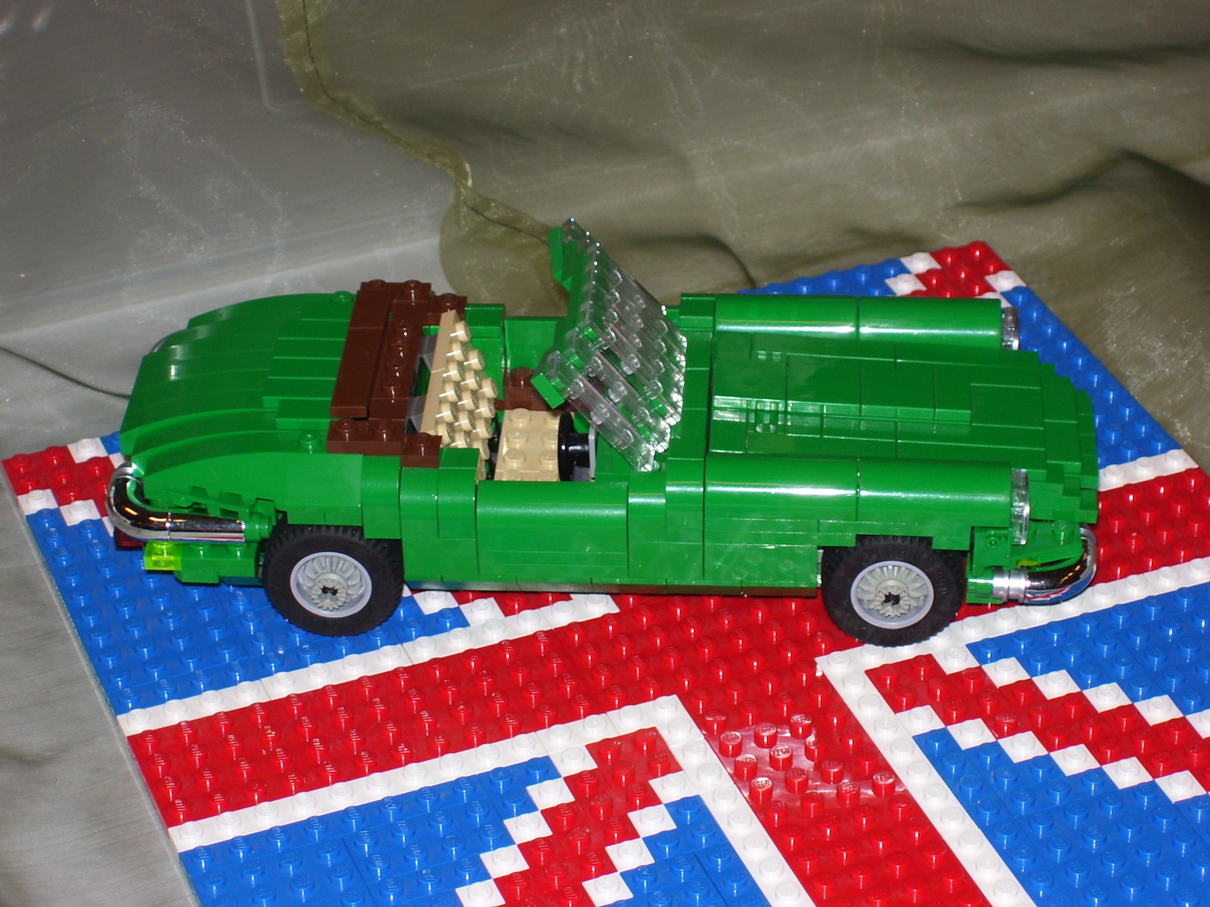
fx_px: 3775
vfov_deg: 13.7
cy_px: 454
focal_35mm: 108
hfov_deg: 18.2
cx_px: 605
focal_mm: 18
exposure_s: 1/90
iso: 80
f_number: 4.6
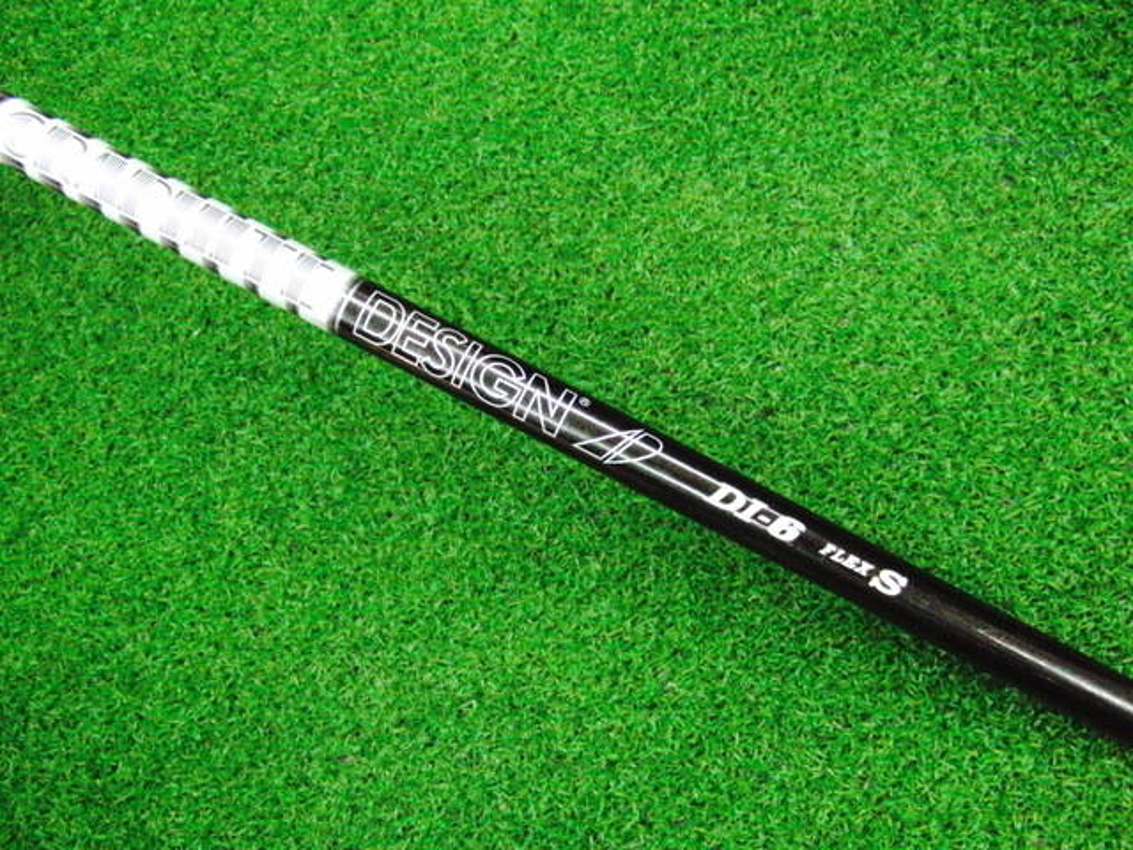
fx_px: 1211
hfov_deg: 50.1
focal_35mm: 37
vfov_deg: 38.7
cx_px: 566
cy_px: 425
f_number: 3.6
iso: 3200
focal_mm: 6.42
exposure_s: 1/160
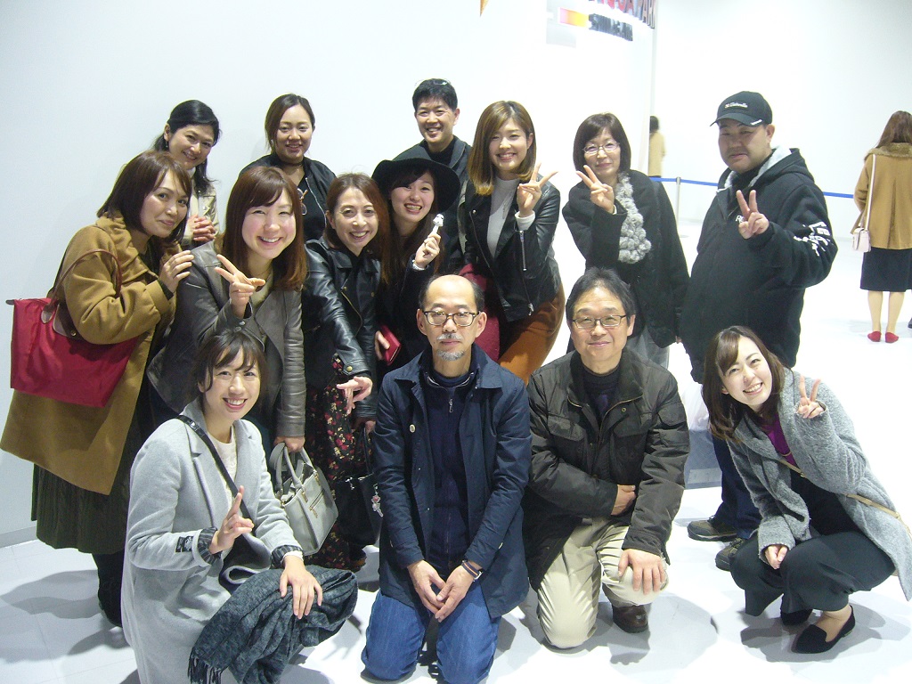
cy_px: 342
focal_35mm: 35
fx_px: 922
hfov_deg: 52.6
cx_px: 456
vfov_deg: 40.7
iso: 160
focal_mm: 5.8
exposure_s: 1/15
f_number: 2.8
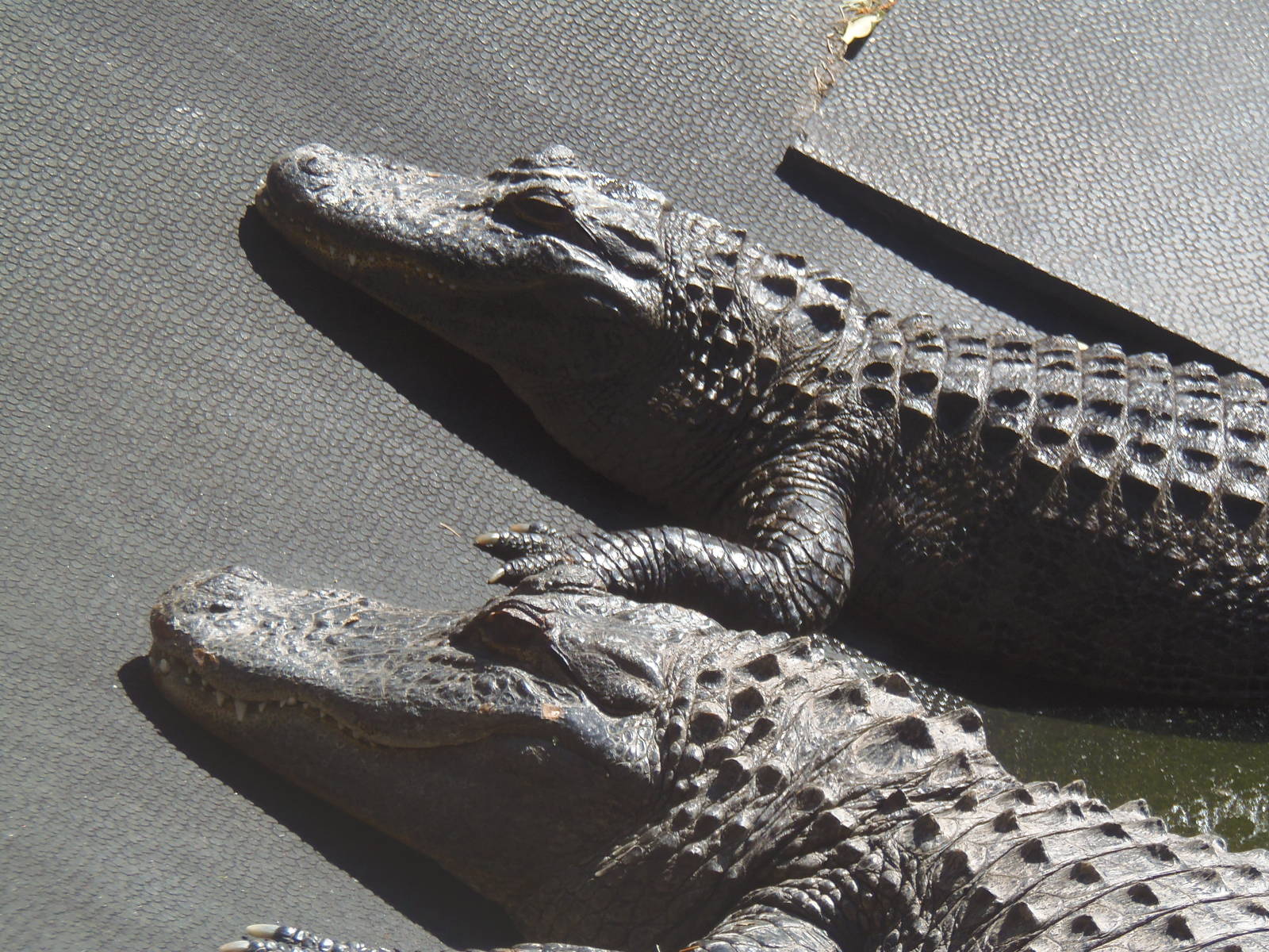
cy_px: 476
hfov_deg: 9.4
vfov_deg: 7.0
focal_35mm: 211
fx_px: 7735
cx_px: 634
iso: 64
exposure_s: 1/200
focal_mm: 39.2
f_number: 5
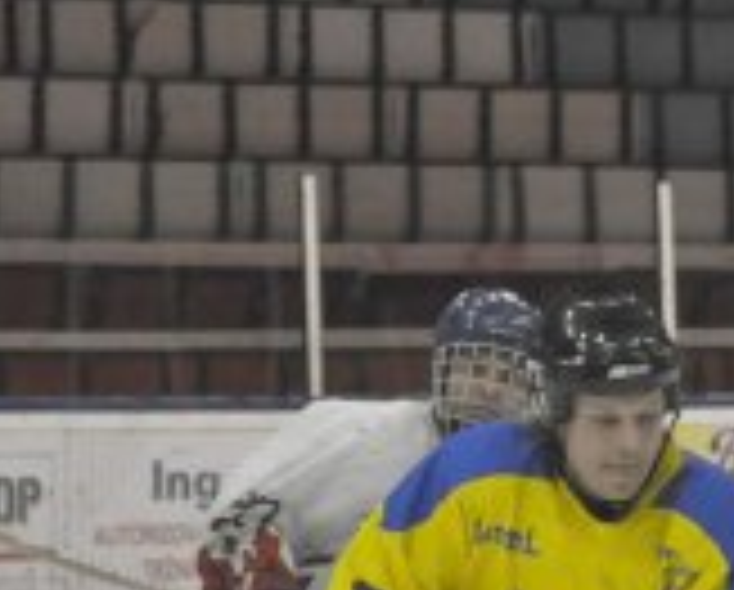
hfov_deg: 4.4
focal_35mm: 436
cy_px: 741
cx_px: 869
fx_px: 9489
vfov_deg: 3.6
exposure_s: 1/500
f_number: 4.5
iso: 1600
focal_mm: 92
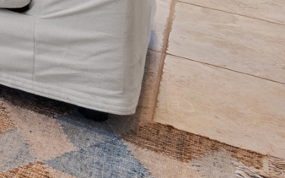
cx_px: -649
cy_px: -369
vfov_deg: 9.2
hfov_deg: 10.3
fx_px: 862
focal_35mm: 111
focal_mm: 16
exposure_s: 2
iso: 200
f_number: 9
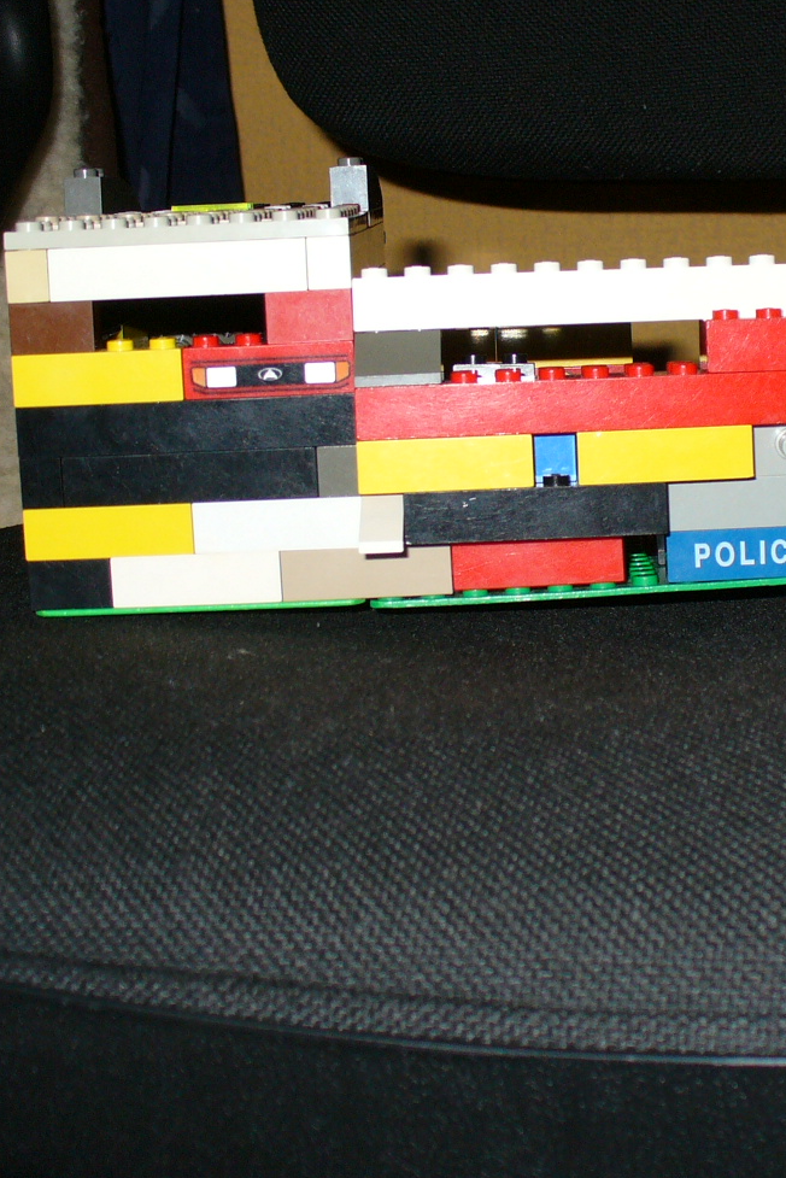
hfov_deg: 21.3
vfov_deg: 31.8
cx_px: 635
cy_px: 467
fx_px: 2062
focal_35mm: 63
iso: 100
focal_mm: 6.1
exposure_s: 1/60
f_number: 2.8
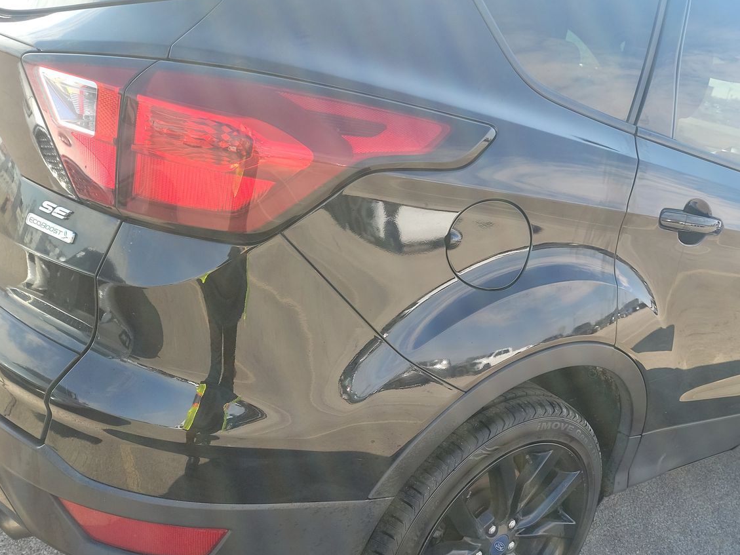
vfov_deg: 41.3
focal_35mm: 34
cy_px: 366
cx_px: 488
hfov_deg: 53.0
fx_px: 727
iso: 50
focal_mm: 6.7
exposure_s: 1/174
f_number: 1.8
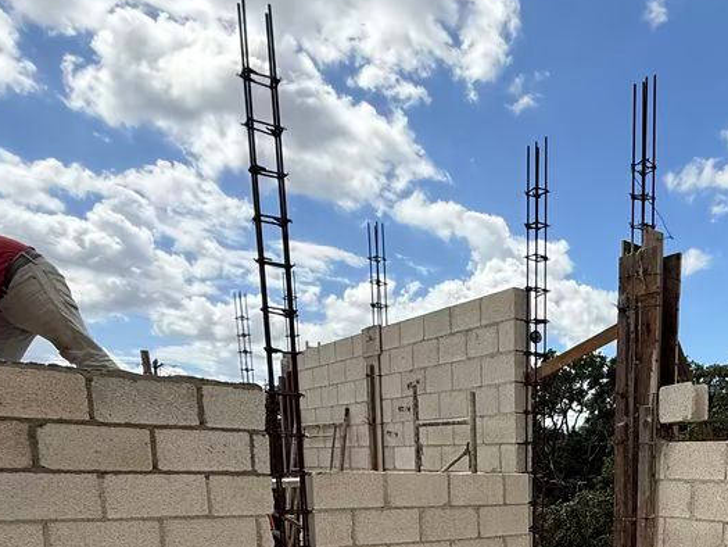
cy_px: 582
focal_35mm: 32
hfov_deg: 52.0
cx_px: 614
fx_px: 673
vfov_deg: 37.9
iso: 64
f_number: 2.2
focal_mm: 2.22
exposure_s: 1/2092
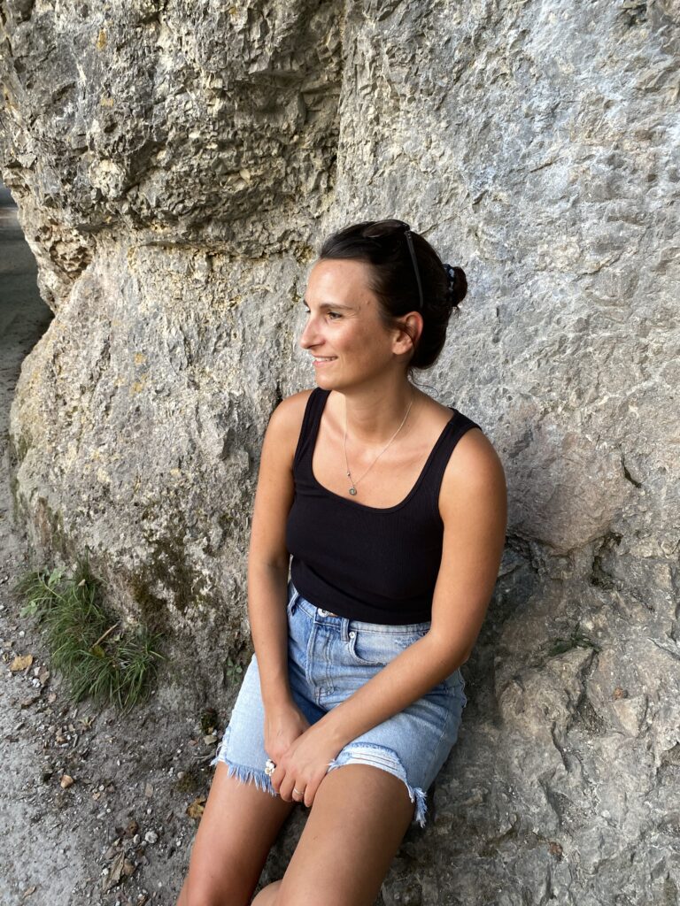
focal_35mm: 26
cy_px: 453
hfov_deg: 53.1
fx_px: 681
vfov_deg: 67.3
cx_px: 340
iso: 125
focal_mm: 4.25
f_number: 1.8
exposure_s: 1/104
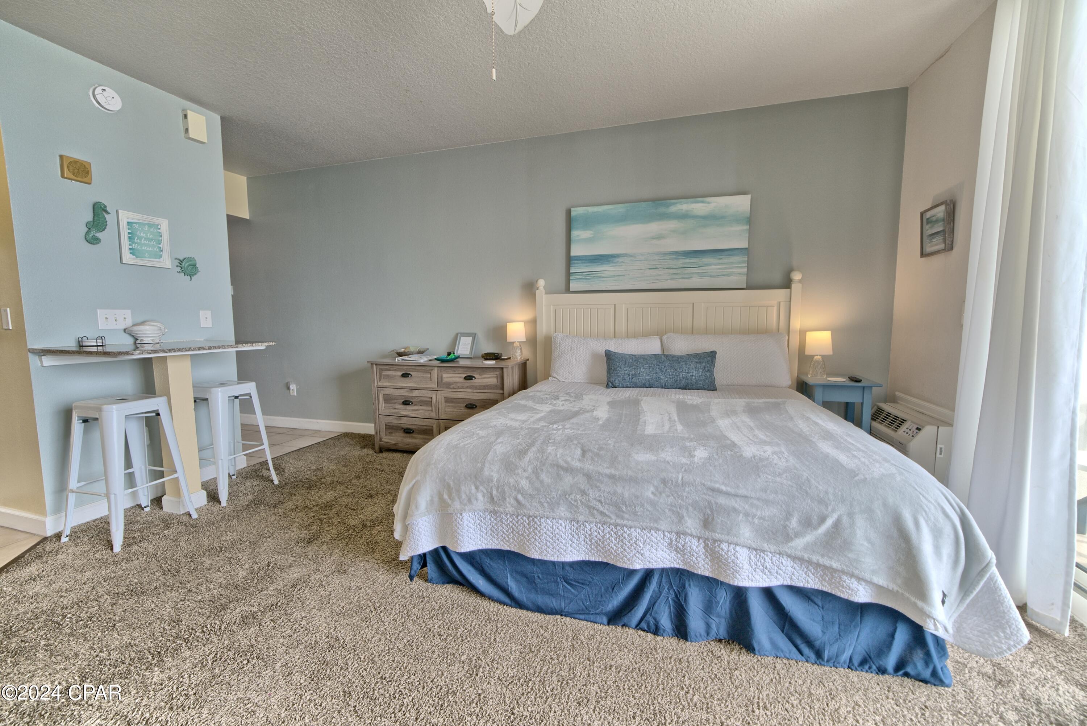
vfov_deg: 81.3
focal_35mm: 14
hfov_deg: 104.2
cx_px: 544
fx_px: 423
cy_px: 363
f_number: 8
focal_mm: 14
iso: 500
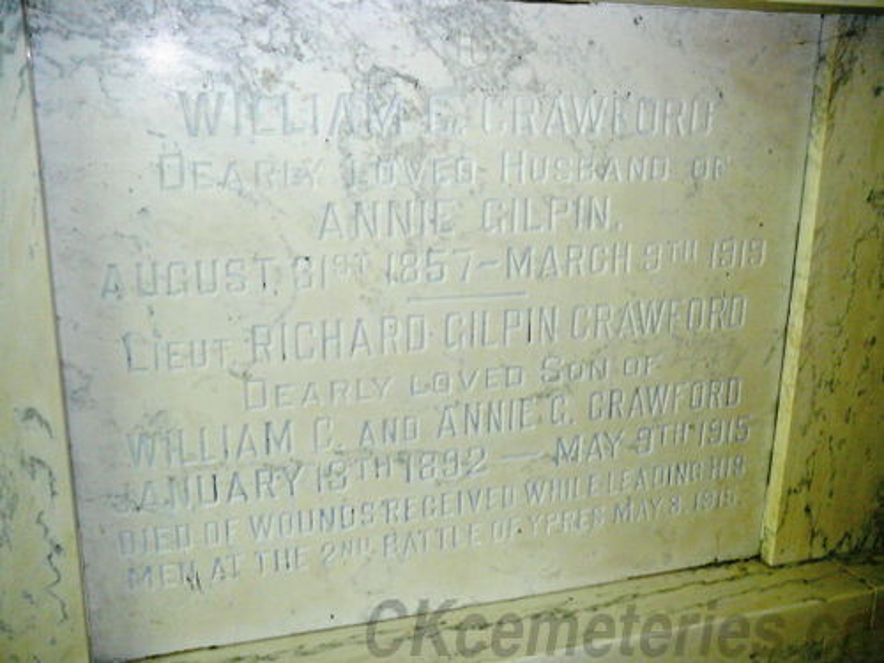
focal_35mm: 35
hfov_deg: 52.6
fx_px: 894
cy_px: 332
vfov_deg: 40.7
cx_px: 442
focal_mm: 5.2
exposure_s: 1/30
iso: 100
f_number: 2.8
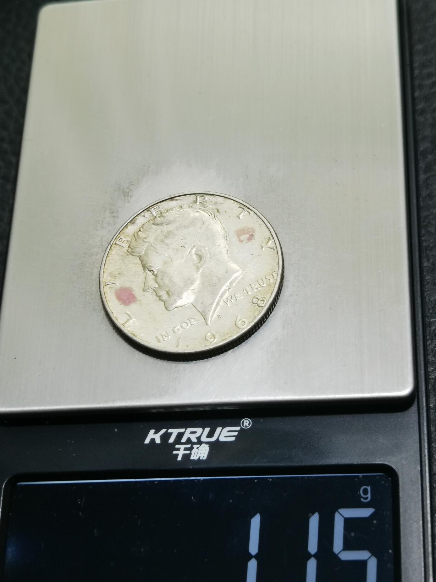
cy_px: 286
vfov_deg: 29.0
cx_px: 214
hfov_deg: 21.9
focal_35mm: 67
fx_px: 1125
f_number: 1.9
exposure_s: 1/100
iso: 100
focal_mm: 6.67
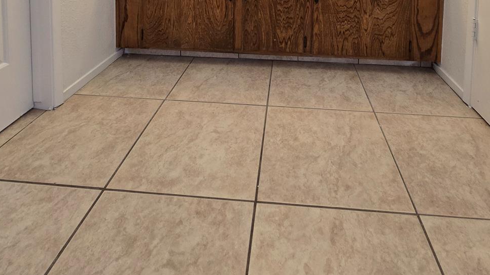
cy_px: -59
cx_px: 273
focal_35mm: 22
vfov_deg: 37.8
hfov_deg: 80.9
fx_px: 286
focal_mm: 2.2
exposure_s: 1/60
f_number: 2.2
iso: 320
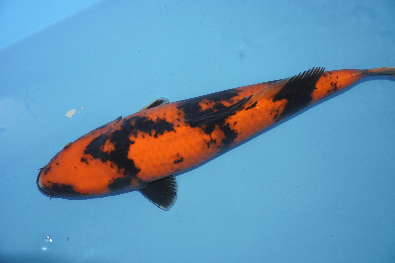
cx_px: 198
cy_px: 132
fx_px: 576
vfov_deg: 25.7
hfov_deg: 37.9
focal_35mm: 52
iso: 1250
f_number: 4.5
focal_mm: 35
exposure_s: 1/160
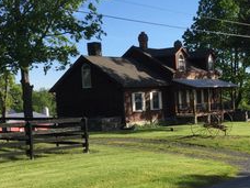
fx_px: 491
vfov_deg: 21.5
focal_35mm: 68
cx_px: 154
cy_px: 131
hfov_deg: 28.5
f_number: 2.4
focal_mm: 3.3
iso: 25
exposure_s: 1/727
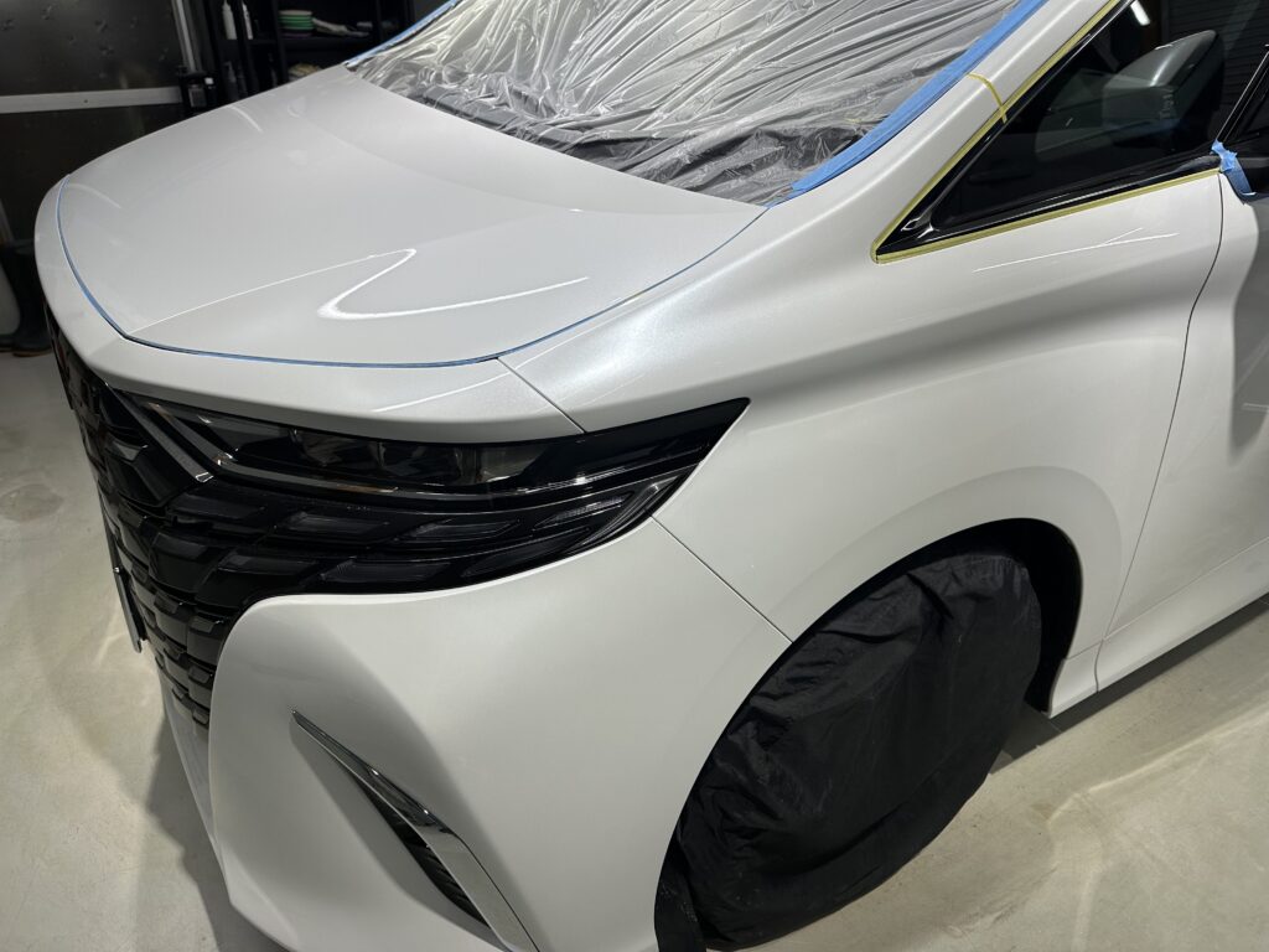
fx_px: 880
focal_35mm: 24
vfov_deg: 56.8
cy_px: 476
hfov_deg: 71.6
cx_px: 634
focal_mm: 6.86
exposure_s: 1/376
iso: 80
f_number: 1.78
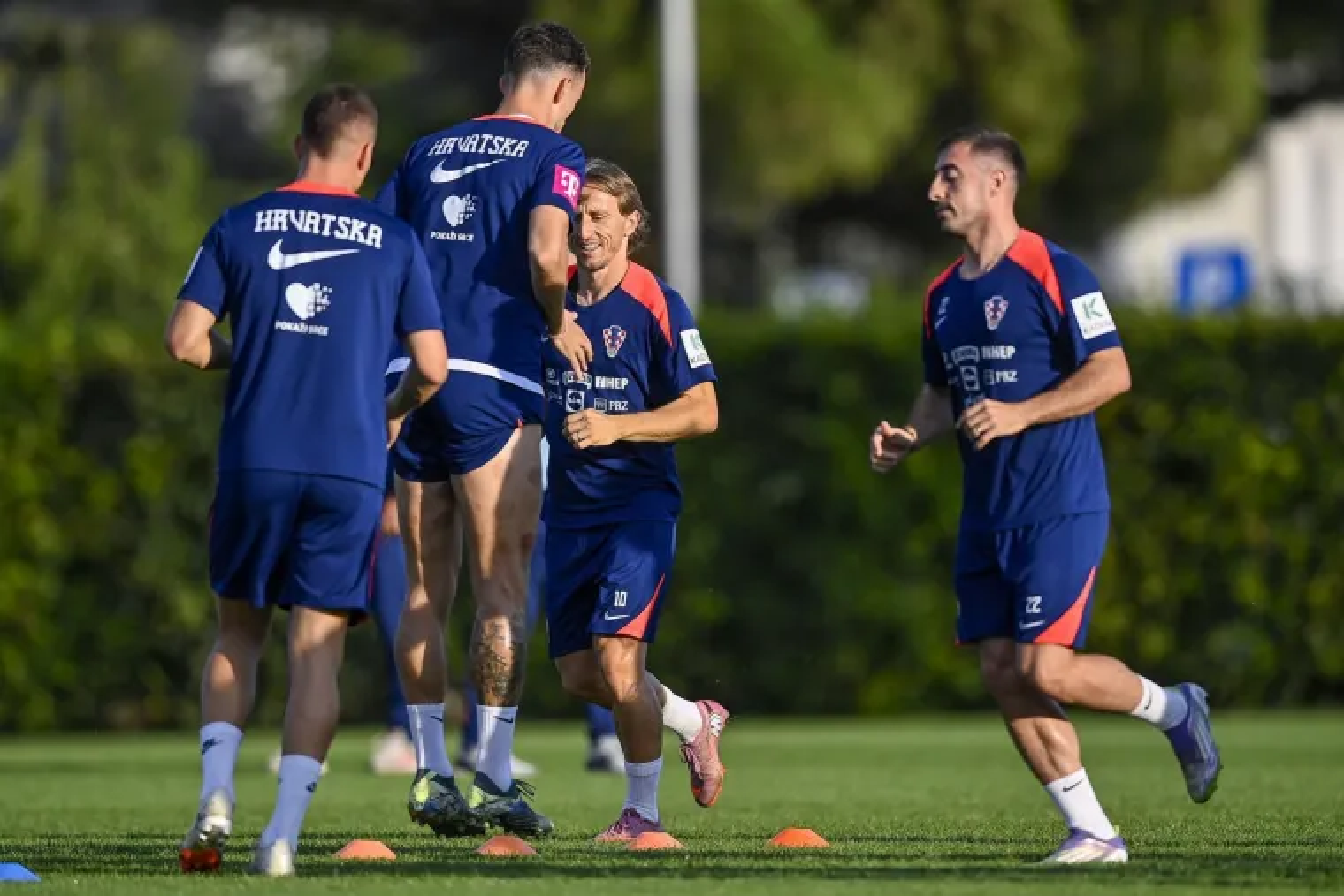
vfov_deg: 3.4
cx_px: 672
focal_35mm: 400
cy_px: 448
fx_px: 14935
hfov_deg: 5.2
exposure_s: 1/3200
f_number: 2.8
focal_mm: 400
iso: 160
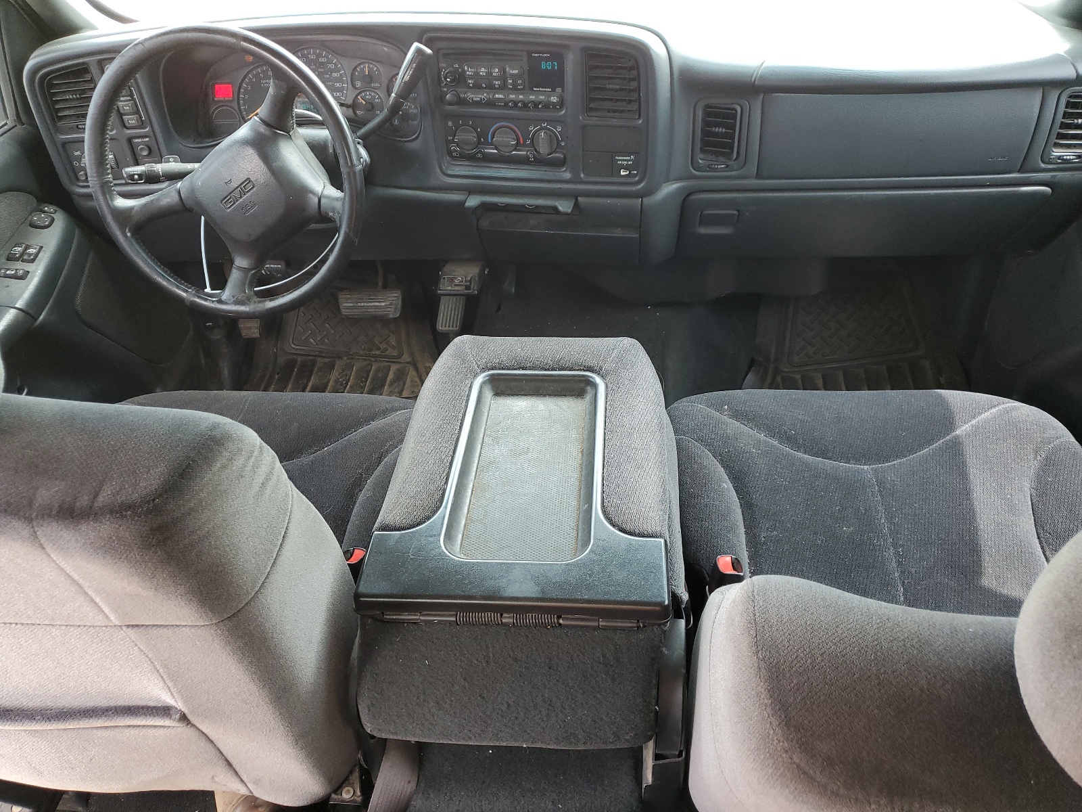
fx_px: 813
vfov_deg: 53.1
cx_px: 541
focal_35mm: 26
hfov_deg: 67.3
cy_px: 406
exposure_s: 1/120
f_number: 1.5
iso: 93
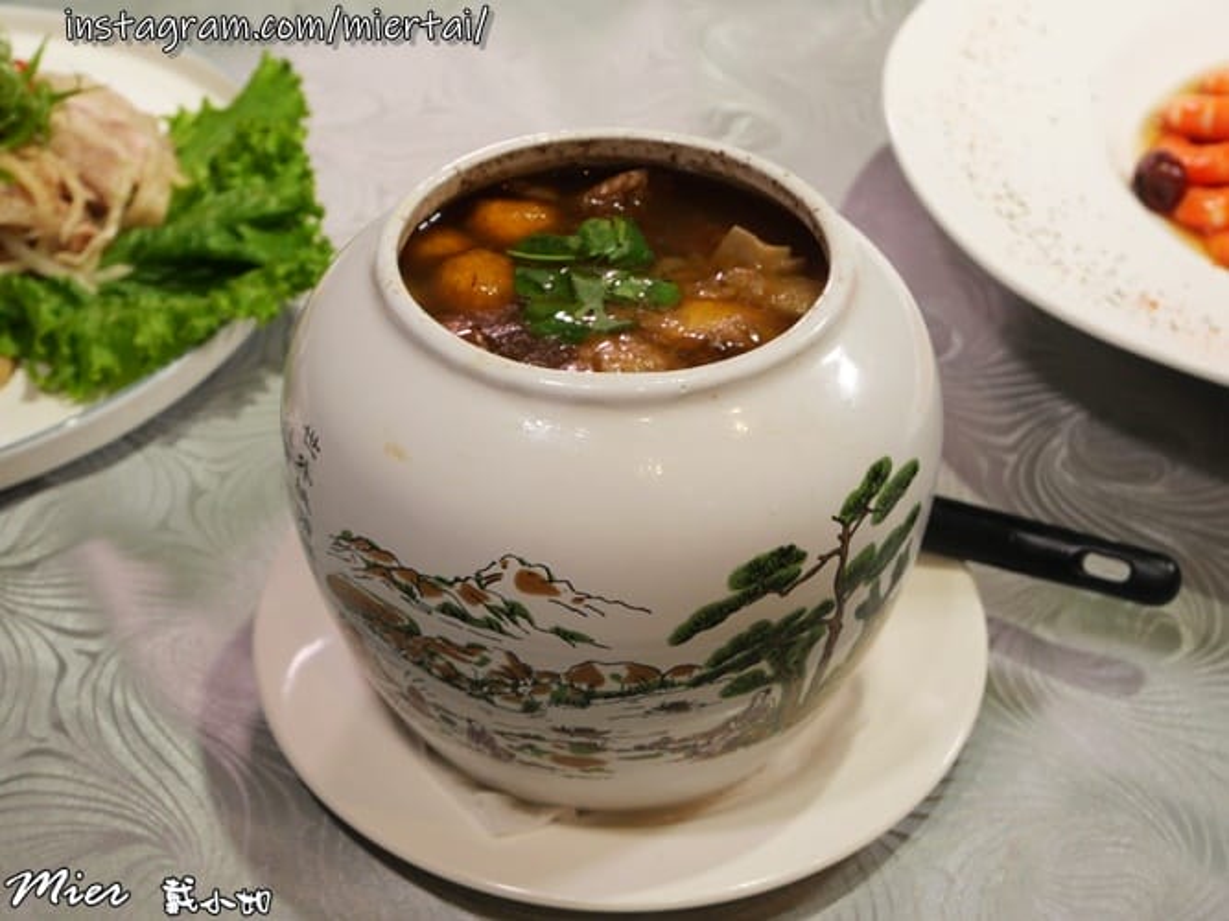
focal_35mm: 56
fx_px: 1988
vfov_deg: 26.1
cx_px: 614
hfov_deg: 34.4
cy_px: 460
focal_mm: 28
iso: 800
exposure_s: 1/60
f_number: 5.5
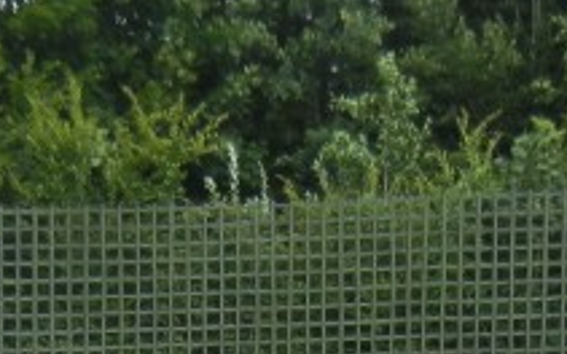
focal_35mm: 154
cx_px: 261
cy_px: 531
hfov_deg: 13.6
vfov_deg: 8.3
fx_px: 2380
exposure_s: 1/265
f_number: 7
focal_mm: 5.4
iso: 160
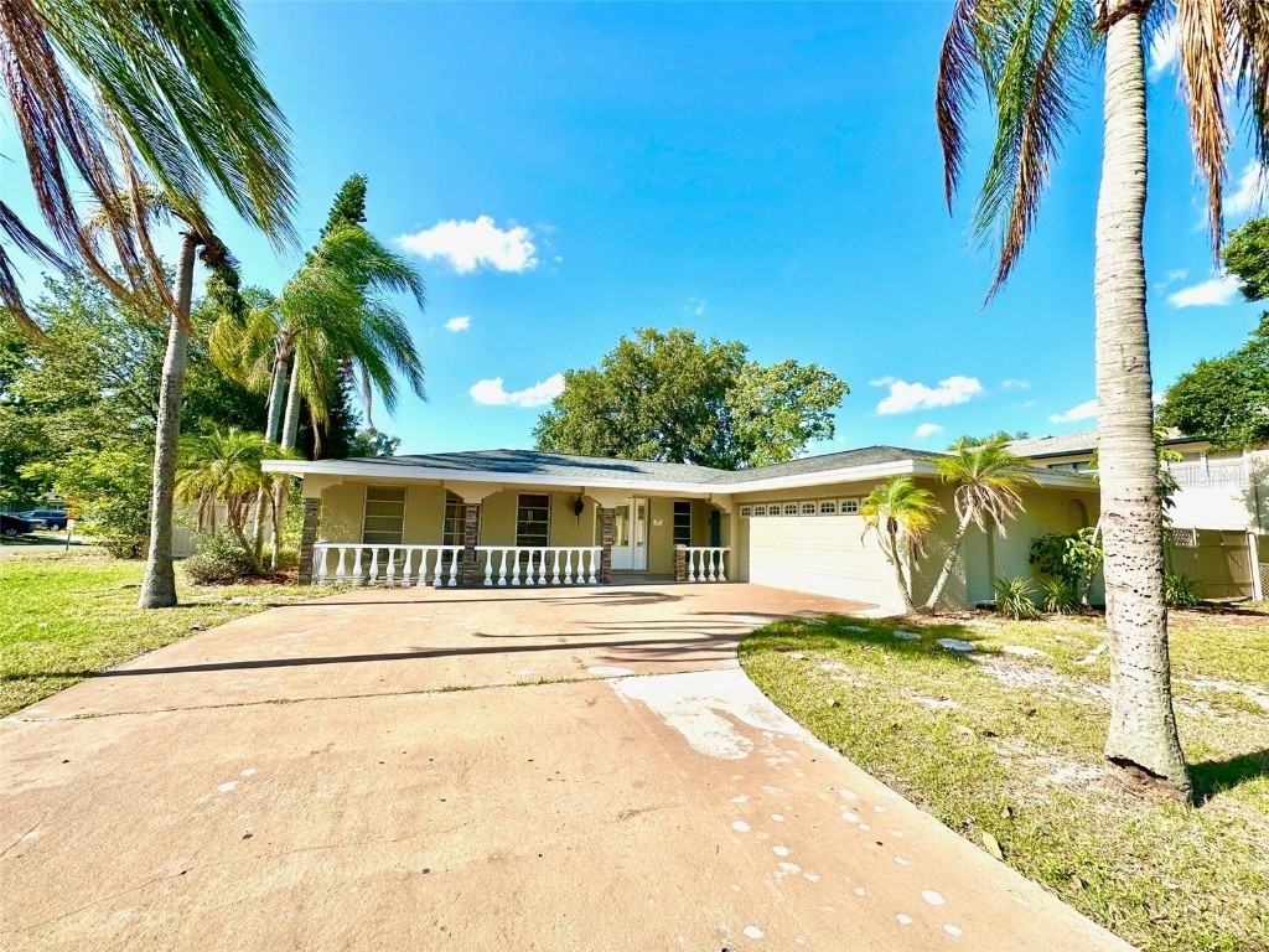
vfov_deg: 85.7
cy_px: 476
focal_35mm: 14
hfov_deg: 102.1
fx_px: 513
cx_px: 634
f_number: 2.2
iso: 50
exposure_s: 1/1742
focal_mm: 2.22
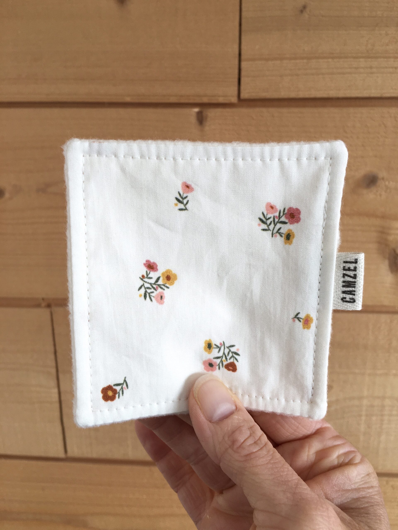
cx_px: 199
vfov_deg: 61.7
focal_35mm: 29
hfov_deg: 48.2
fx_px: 445
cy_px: 265
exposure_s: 1/50
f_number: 2.2
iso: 32
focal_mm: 4.15
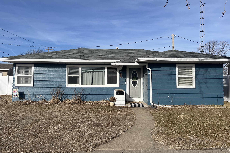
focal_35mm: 28
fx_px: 179
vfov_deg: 46.4
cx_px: 113
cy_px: 72
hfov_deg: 65.5
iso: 50
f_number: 1.6
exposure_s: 1/5319
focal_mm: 5.1
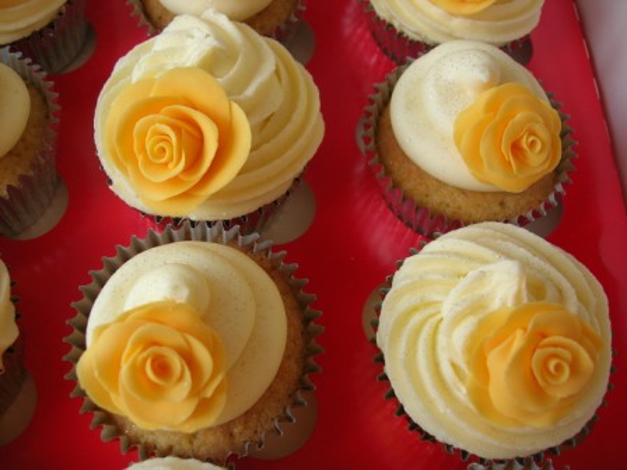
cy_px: 235
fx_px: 688
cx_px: 314
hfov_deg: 49.0
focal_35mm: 38
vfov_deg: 37.7
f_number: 2.8
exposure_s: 1/99.4
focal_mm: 7.8
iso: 64
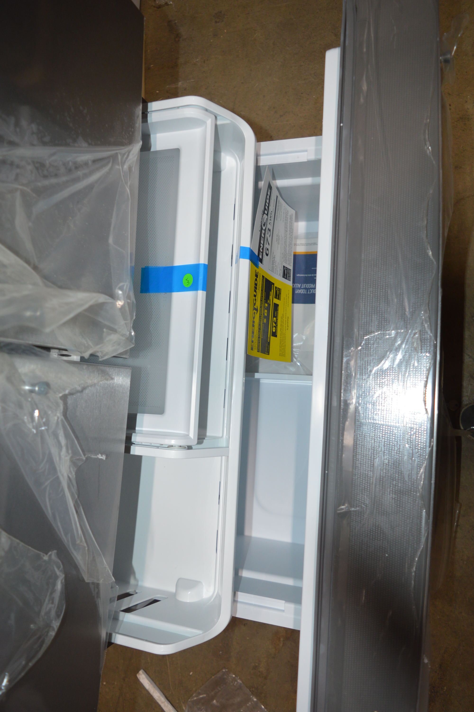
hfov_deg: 47.8
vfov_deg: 67.4
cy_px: 356
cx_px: 237
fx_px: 534
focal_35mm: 27
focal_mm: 18
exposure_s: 1/60
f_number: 3.5
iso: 400
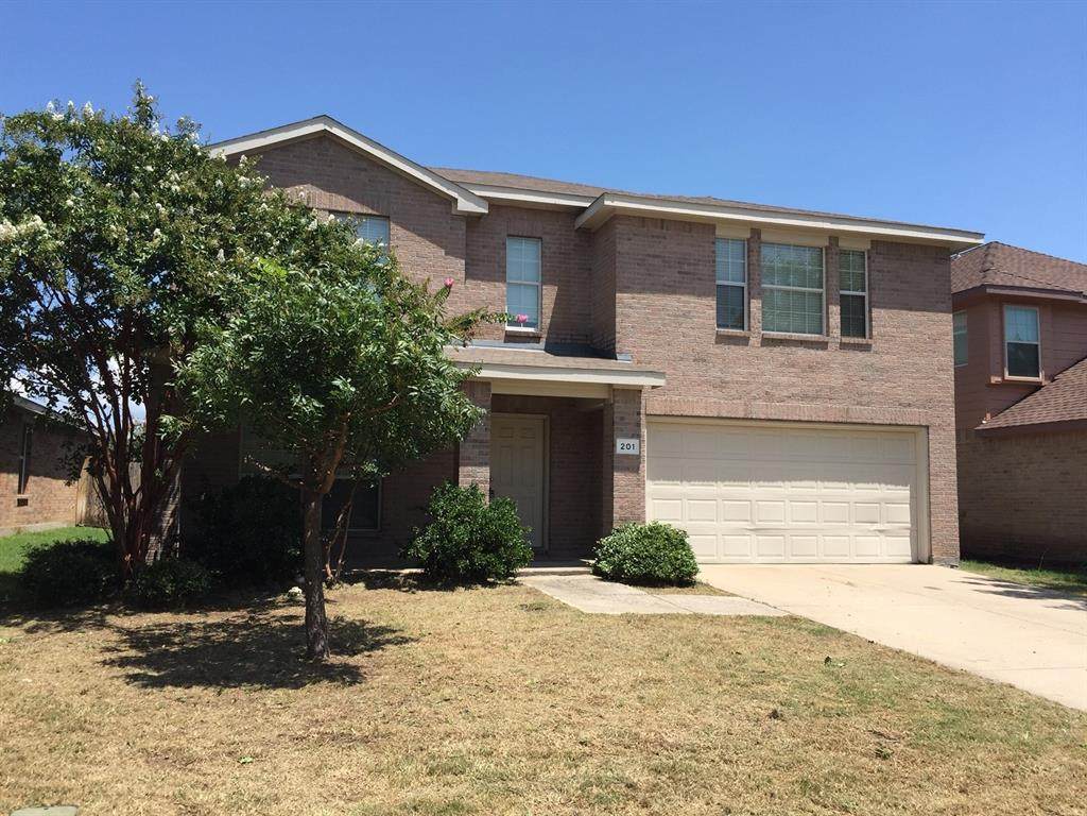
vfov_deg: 48.2
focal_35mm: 29
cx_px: 544
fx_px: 911
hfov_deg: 61.7
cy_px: 408
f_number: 2.2
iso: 32
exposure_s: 1/1721
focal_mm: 4.15
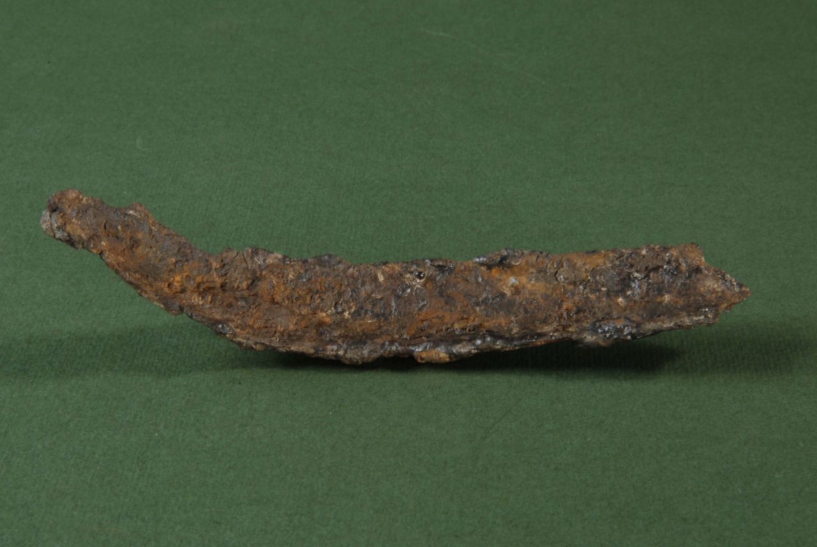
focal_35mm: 105
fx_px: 2386
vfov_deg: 13.1
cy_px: 274
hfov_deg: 19.4
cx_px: 408
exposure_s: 3
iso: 100
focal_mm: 70
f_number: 32
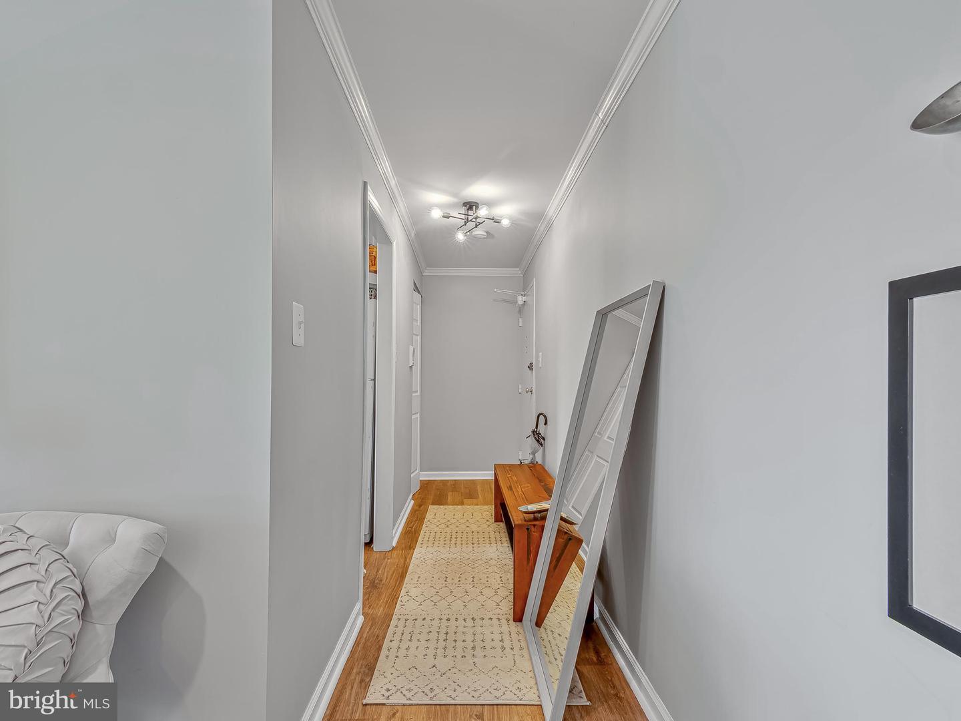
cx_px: 480
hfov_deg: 94.5
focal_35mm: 16
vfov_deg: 78.1
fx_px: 444
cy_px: 360
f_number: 9
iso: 100
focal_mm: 8
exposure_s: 1.6
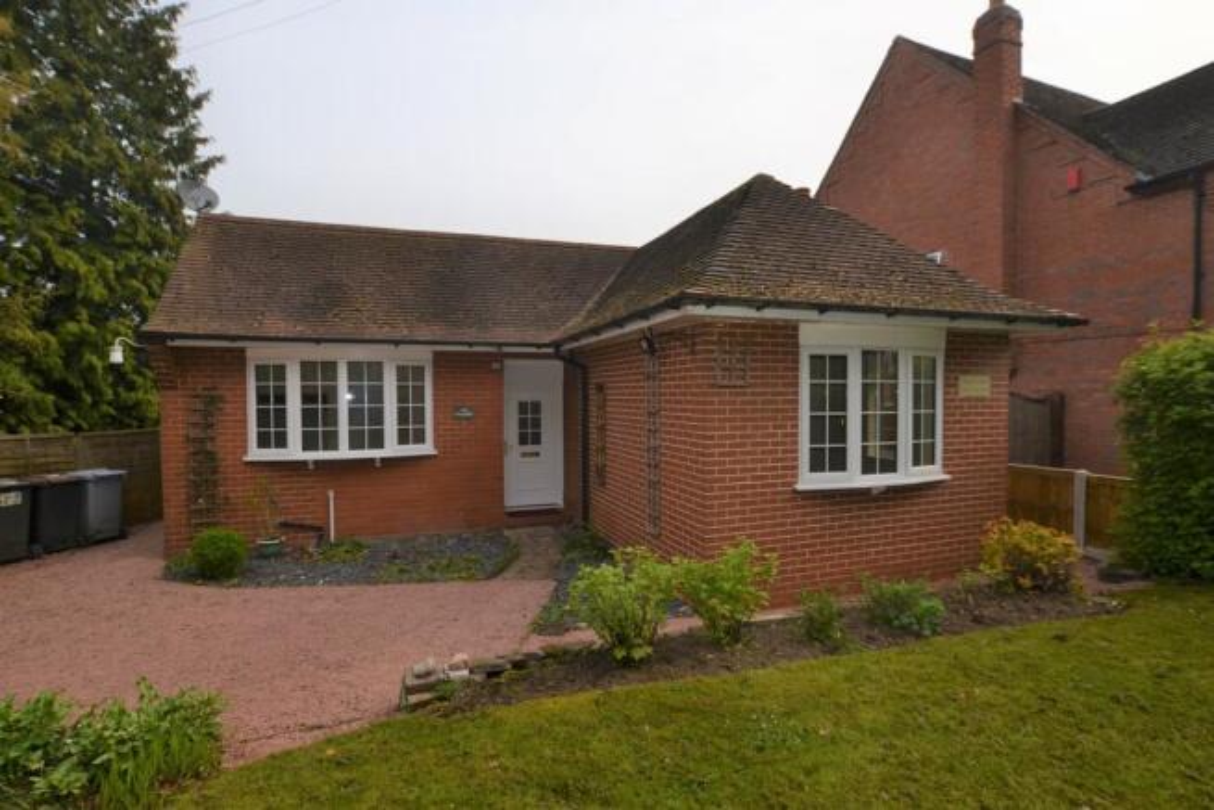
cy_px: 405
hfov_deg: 100.4
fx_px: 506
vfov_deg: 77.4
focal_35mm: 15
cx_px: 607
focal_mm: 10
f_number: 6.3
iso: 100
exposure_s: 1/200
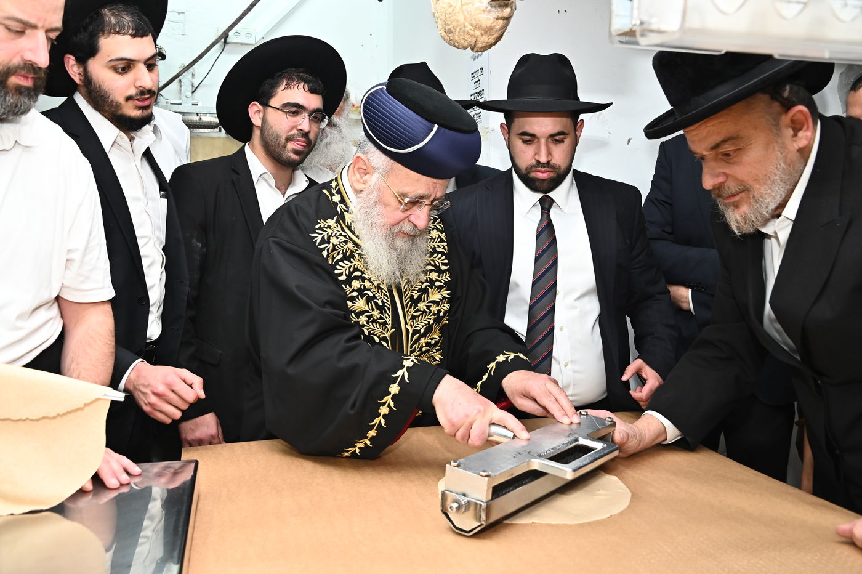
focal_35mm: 32
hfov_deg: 58.7
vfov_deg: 41.1
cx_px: 431
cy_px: 287
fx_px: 766
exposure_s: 1/200
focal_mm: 32
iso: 1600
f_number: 7.1
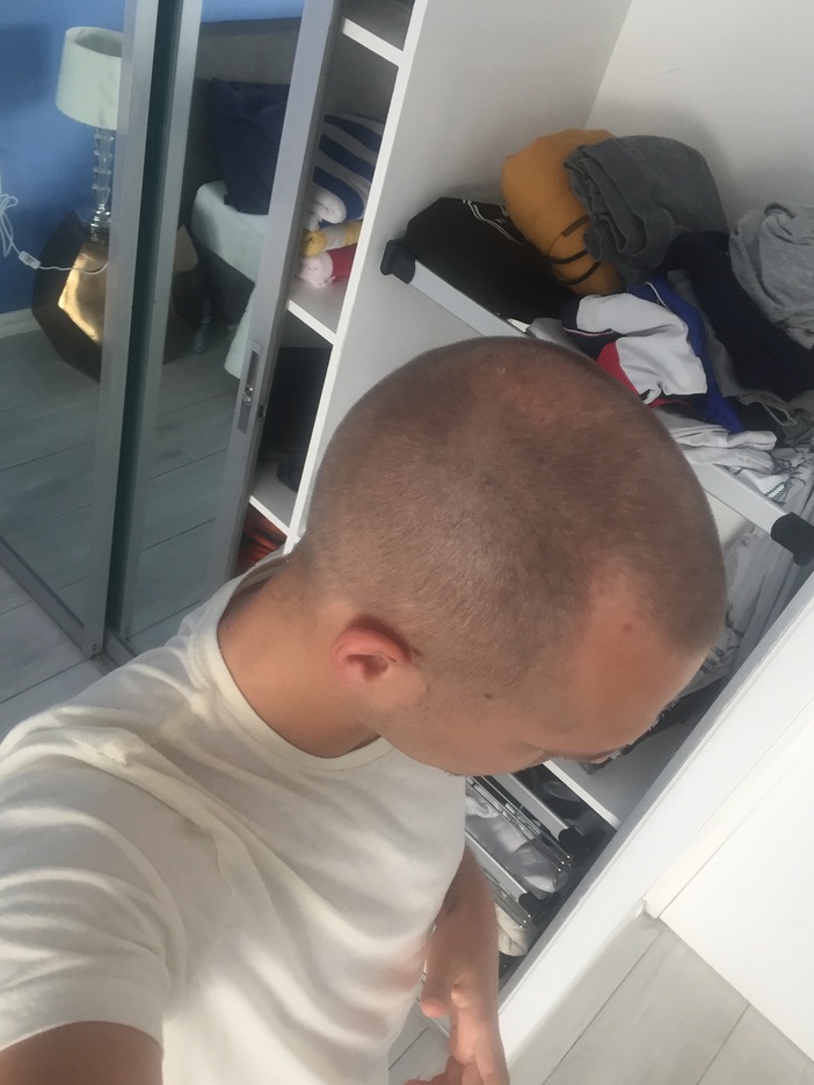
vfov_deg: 58.3
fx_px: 971
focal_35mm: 31
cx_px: 399
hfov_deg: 45.5
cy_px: 554
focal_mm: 4.15
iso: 32
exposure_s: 1/30
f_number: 2.2
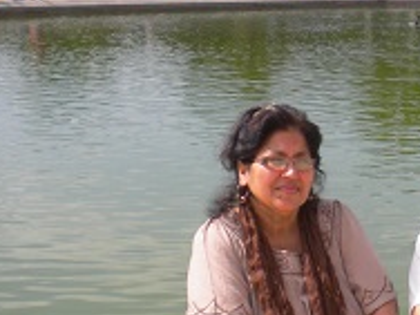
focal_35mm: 99
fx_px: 1201
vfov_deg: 14.9
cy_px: 176
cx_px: 508
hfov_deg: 18.7
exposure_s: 1/620
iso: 80
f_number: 4.6
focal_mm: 6.3
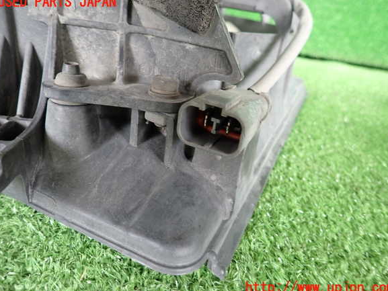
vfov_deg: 53.1
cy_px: 145
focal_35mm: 26
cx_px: 196
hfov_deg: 67.3
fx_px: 291
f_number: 2
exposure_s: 1/40
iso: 200
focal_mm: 4.5
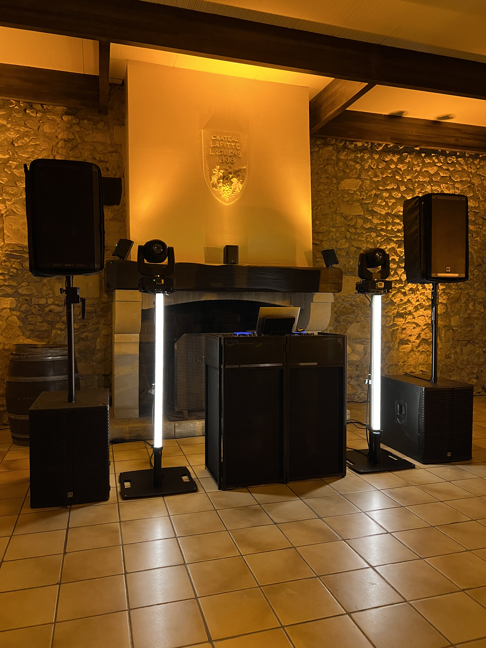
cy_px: 324
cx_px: 243
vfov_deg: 67.3
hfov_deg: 53.1
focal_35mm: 26
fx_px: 487
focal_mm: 5.7
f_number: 1.5
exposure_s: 1/35
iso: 640
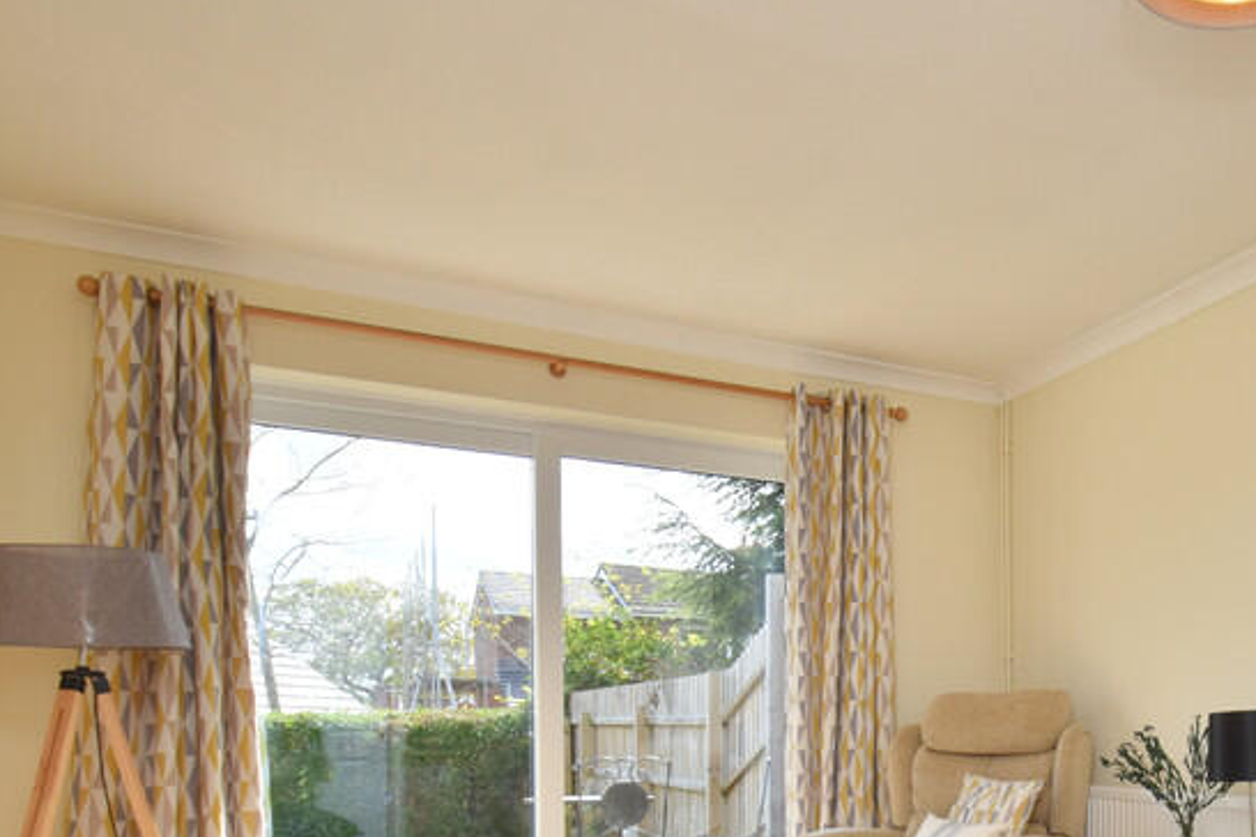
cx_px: 1010
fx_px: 1079
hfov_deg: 55.9
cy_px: 725
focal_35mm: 31
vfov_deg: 39.8
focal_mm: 11
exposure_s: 1/200
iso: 250
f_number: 9
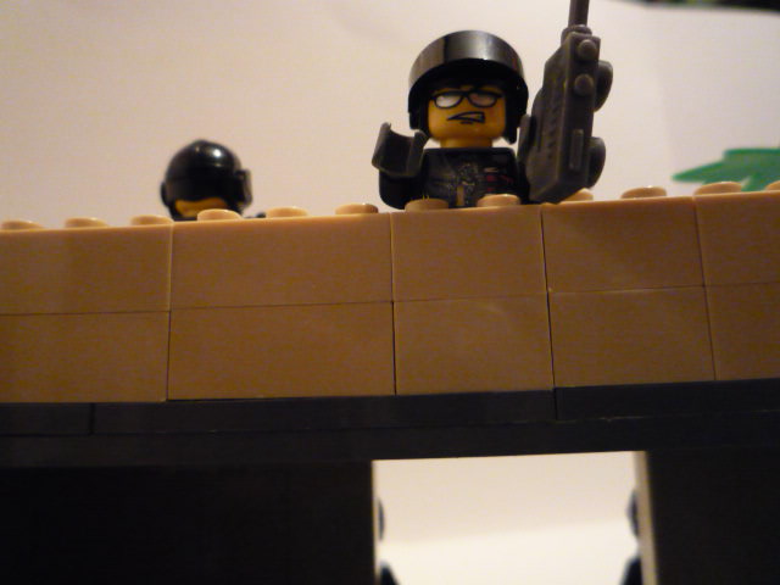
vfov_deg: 46.8
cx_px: 390
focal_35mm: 30
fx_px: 676
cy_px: 292
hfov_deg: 60.0
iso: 800
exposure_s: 1/13
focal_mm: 5.2
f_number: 3.3
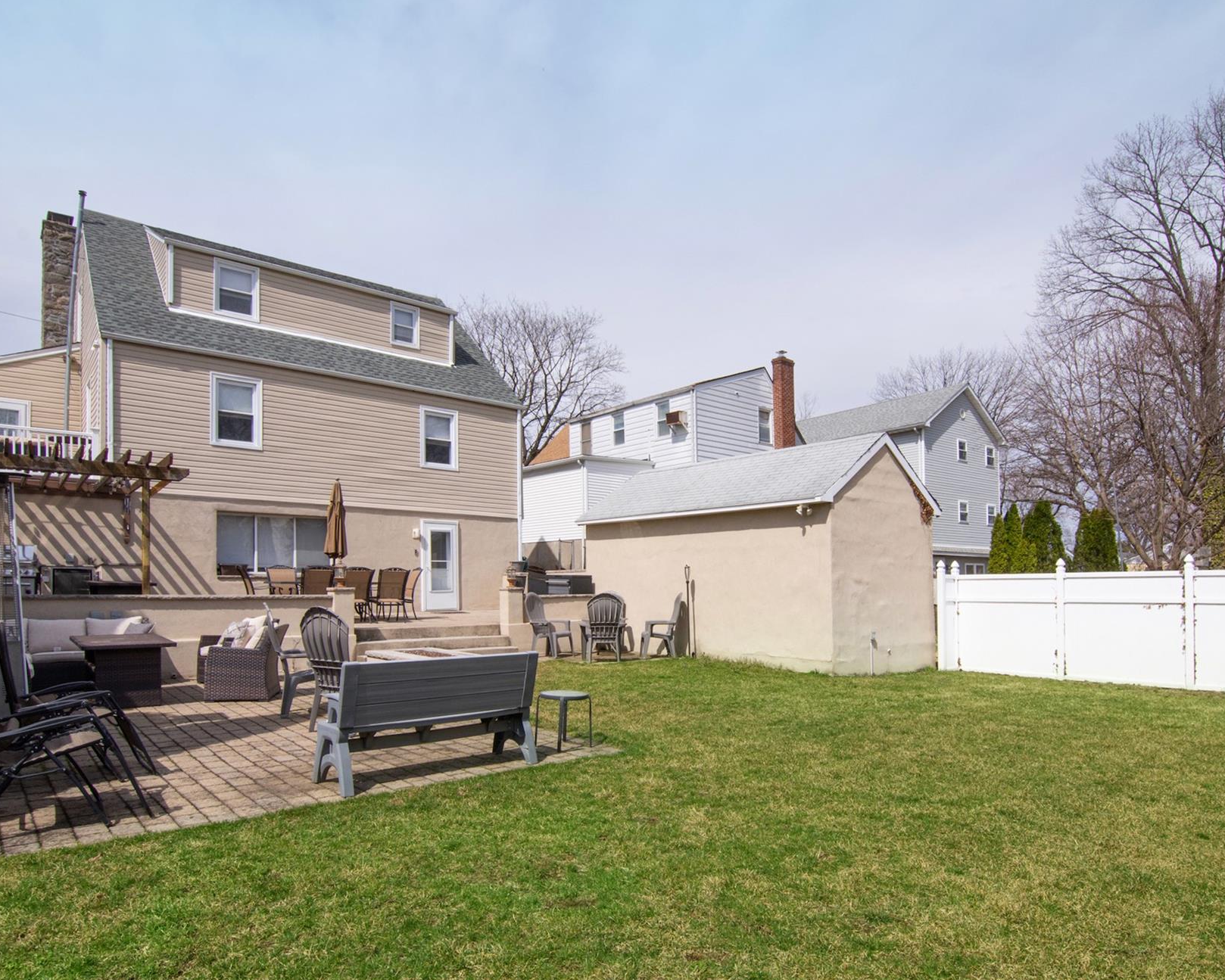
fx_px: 711
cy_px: 501
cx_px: 662
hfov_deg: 81.4
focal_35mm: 20
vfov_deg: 69.2
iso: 400
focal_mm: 11
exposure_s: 1/640
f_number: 14
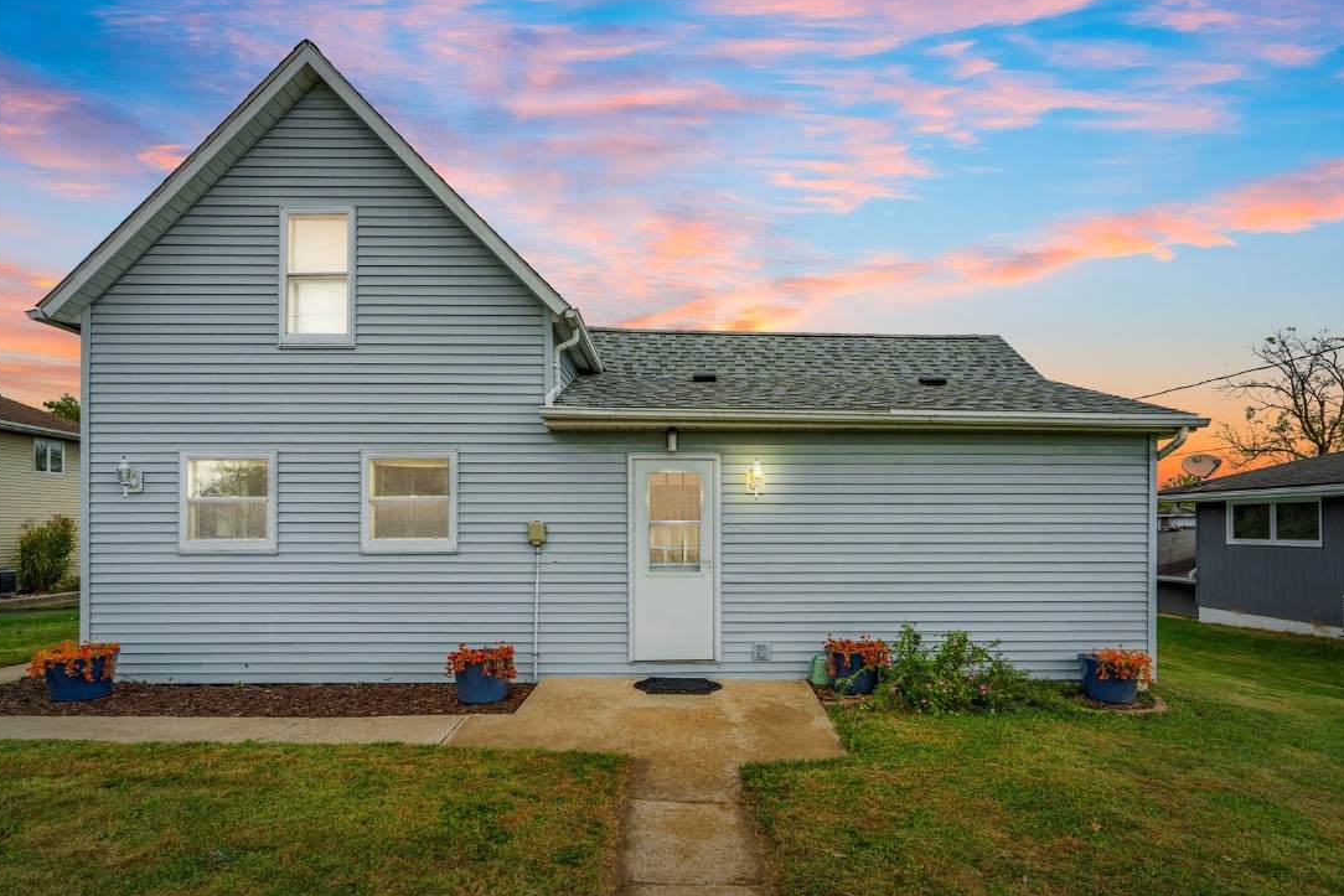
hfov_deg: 93.3
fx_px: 635
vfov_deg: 70.4
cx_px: 676
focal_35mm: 17
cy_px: 461
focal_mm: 16
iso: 400
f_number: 10
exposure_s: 1/200
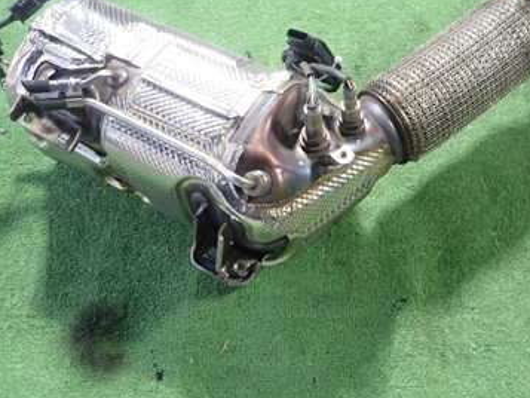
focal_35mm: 42
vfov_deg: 34.3
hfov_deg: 44.8
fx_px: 643
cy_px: 177
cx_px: 278
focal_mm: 4.5
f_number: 2
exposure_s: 1/30
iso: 250
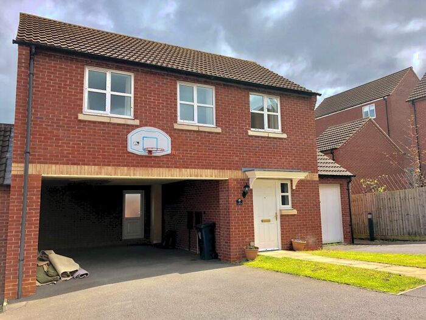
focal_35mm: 28
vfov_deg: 49.7
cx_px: 213
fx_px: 345
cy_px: 160
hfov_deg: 63.4
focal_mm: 3.99
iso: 20
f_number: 1.8
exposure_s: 1/1230
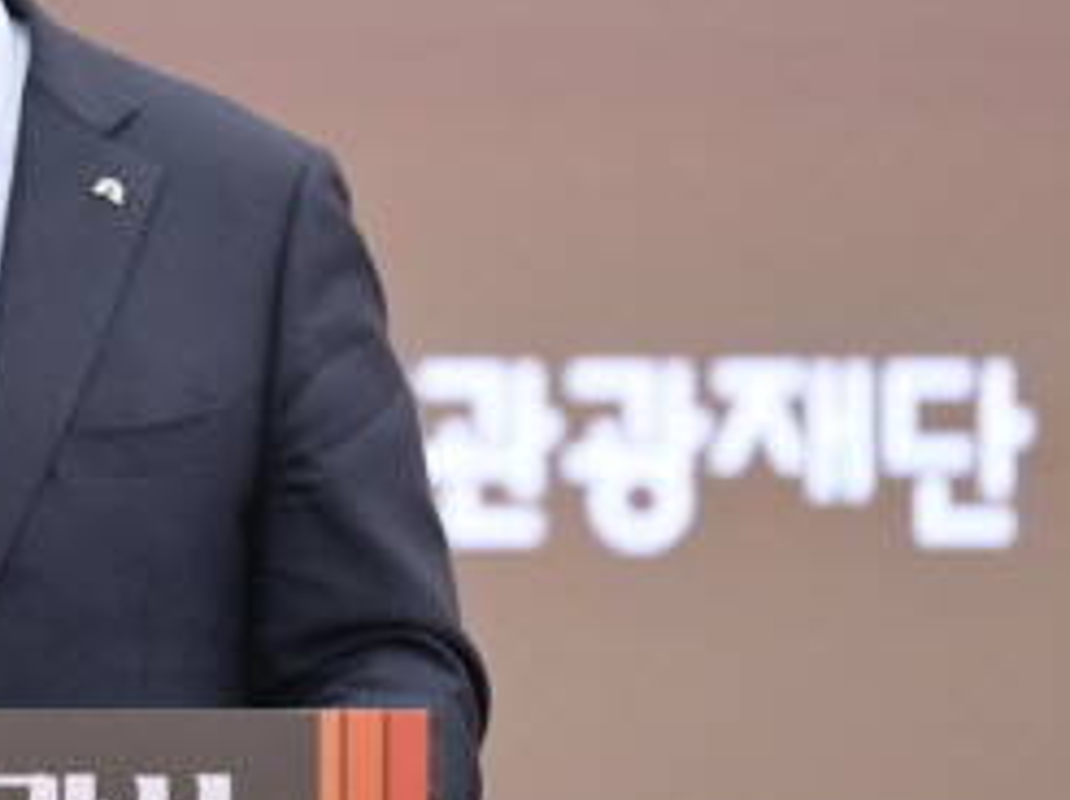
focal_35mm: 752
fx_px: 23222
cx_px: -268
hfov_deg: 2.6
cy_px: 224
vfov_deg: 2.0
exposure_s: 1/500
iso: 640
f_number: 5.6
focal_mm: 300
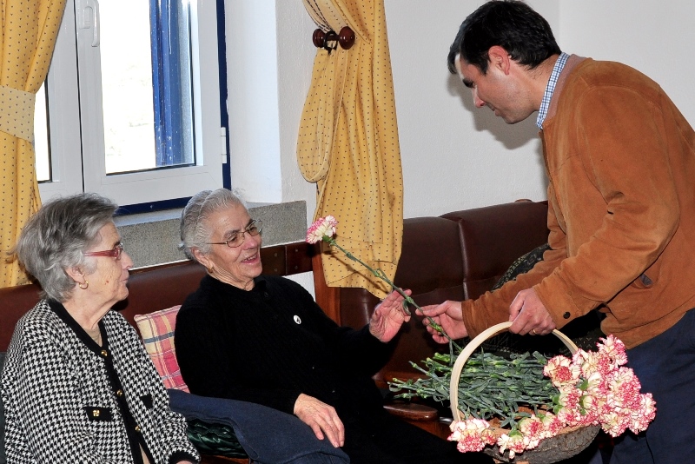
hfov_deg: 38.9
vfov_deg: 26.5
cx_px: 348
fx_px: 985
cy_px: 232
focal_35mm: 51
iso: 200
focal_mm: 34
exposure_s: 1/60
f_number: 8
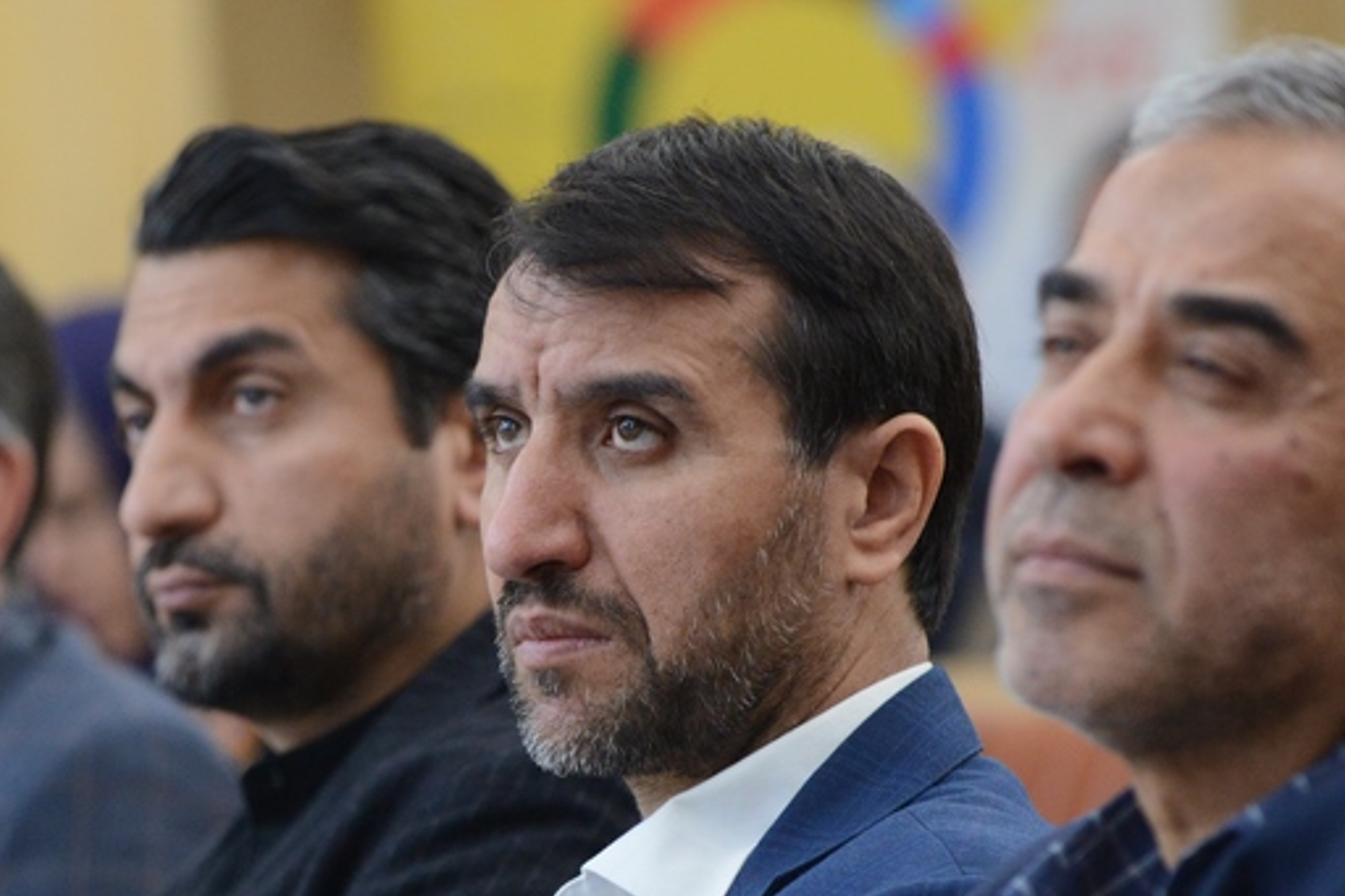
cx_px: 322
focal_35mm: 328
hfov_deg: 6.3
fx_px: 12250
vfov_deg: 4.2
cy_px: 930
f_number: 3.5
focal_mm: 140
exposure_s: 1/100
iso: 2500
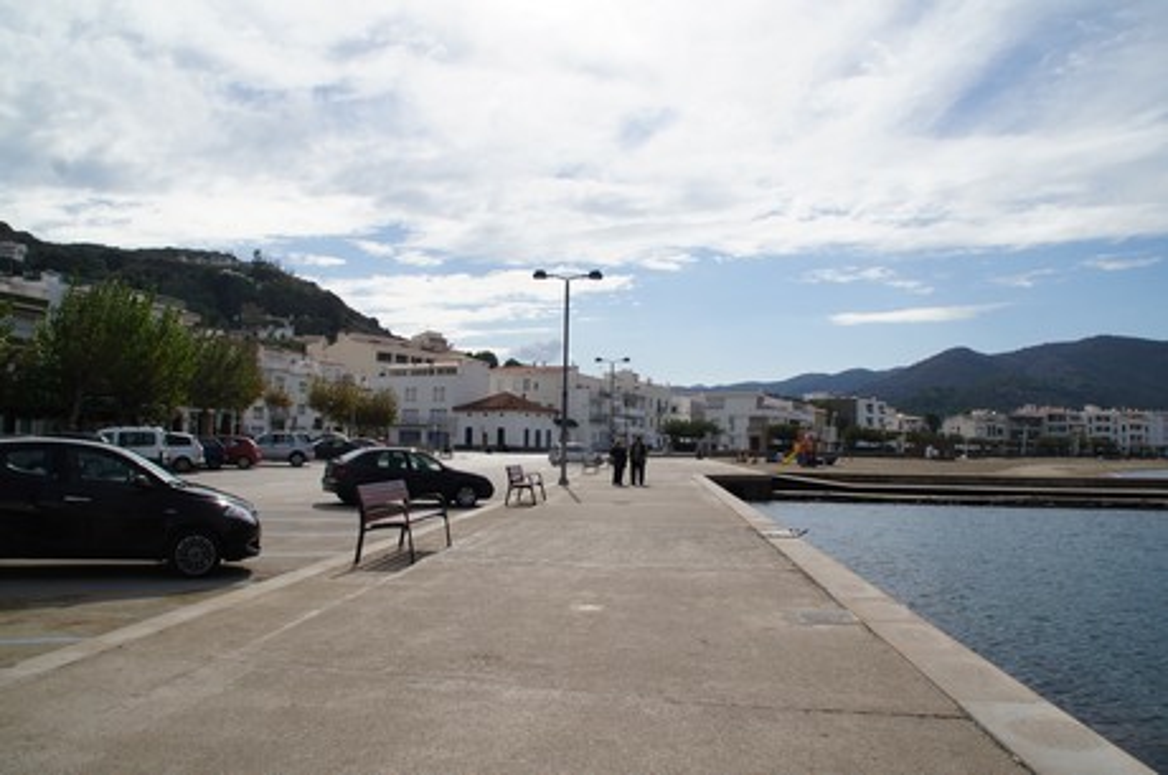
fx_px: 874
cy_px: 388
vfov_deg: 47.8
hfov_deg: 67.5
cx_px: 584
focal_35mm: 27
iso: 100
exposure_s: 1/320
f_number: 11
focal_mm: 18
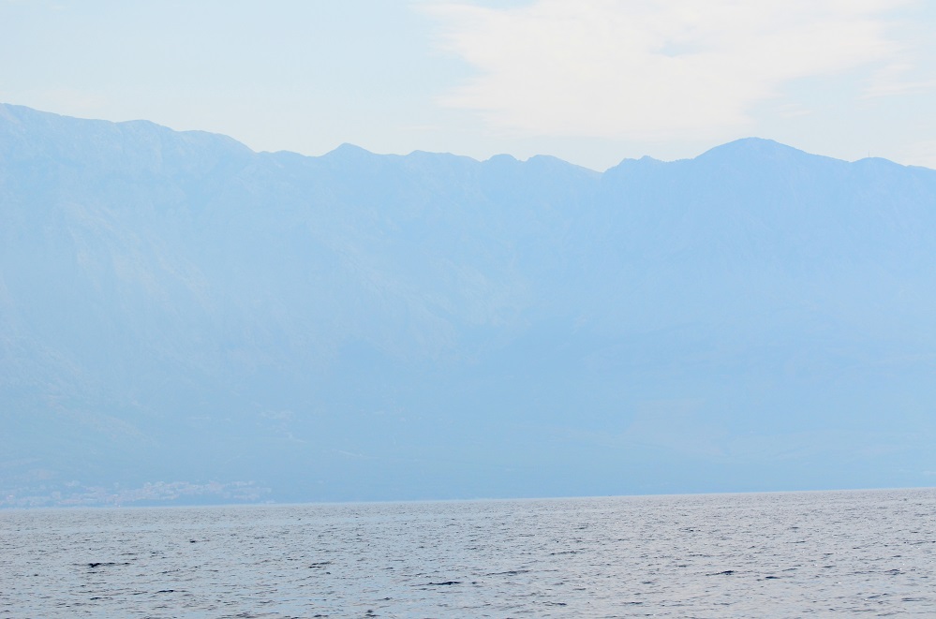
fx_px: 2723
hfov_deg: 19.5
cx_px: 468
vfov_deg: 13.0
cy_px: 310
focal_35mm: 105
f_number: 5.6
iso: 400
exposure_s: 1/2500
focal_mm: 70
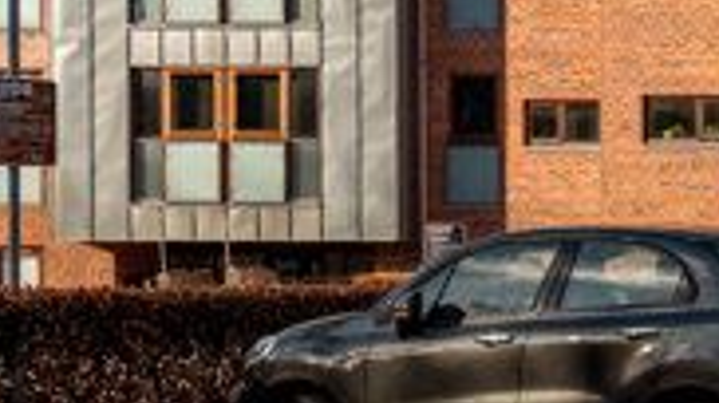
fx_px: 2305
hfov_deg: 15.9
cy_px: -36
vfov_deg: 9.9
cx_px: 1154
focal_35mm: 121
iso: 200
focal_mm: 35
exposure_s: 1/200
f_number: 8
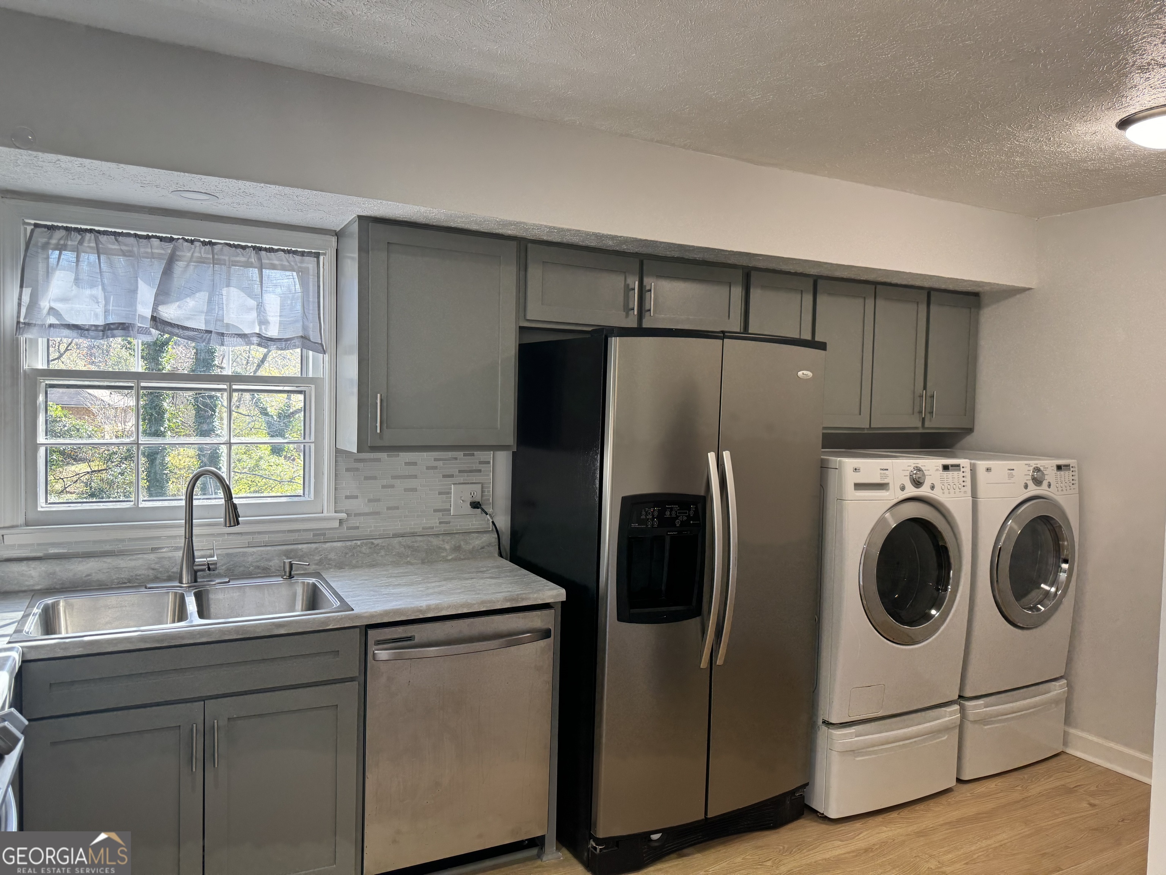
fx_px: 808
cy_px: 438
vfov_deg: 56.8
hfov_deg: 71.6
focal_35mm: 24
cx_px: 583
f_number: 1.78
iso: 125
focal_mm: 6.76
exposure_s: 1/120
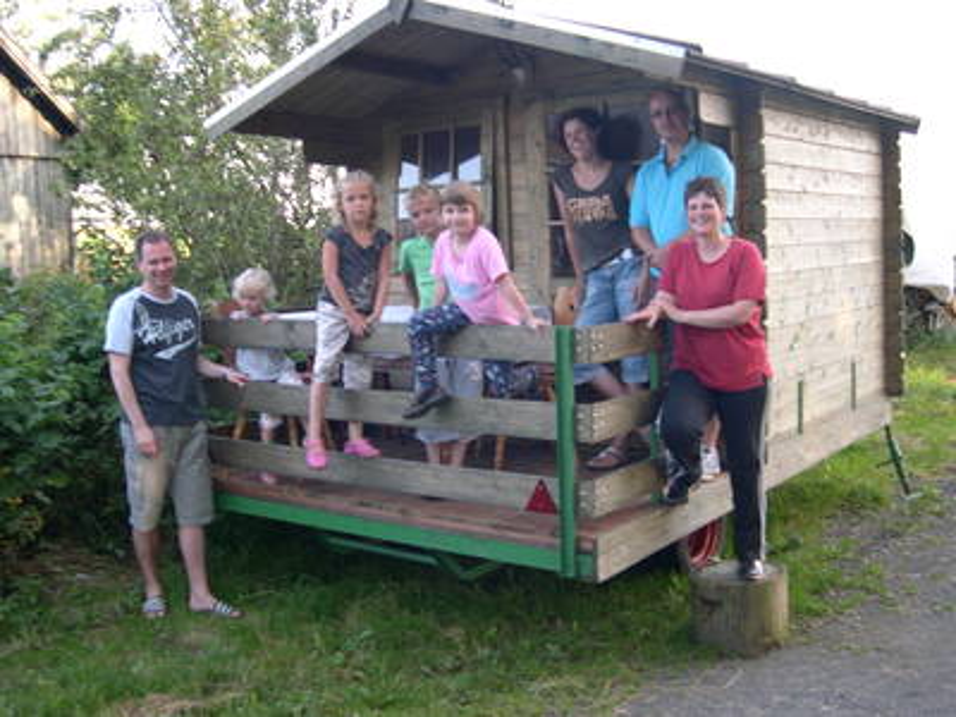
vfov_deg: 37.7
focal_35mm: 38
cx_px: 478
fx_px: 1049
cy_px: 358
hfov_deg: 49.0
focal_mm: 8
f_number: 2.8
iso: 100
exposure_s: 1/49.5
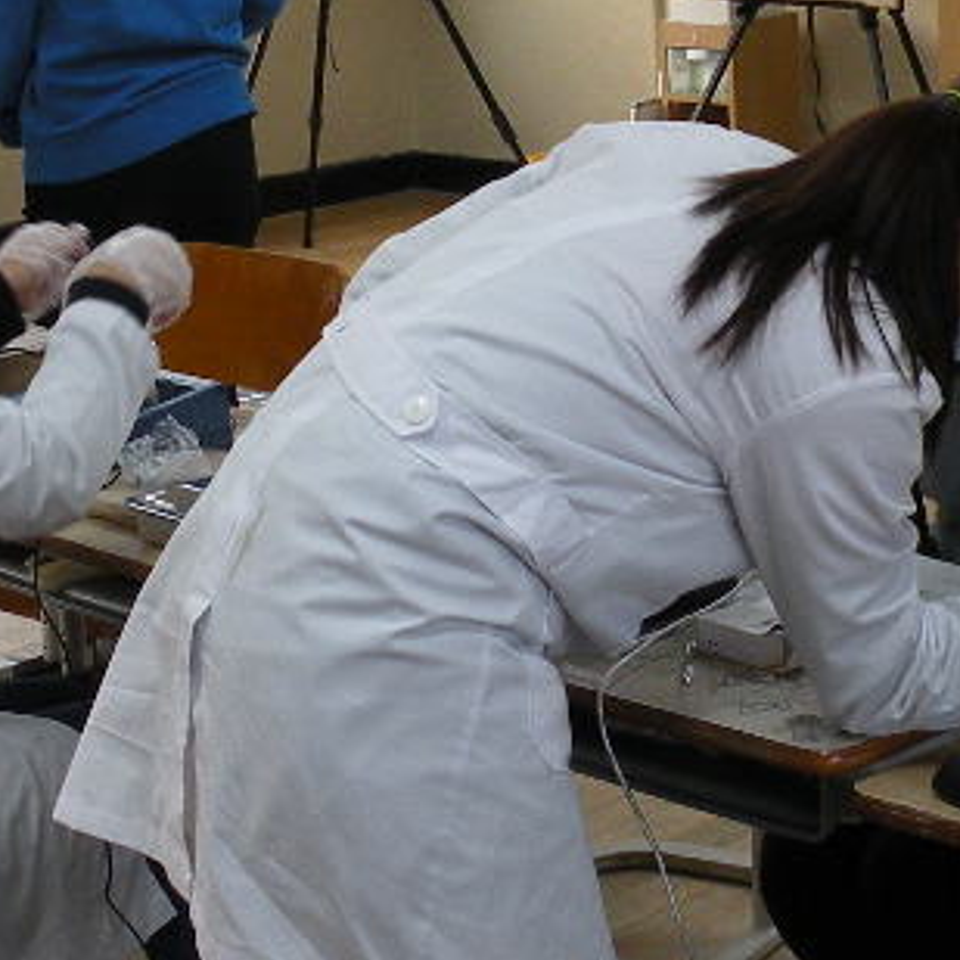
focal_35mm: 99
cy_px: 317
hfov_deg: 17.6
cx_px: 519
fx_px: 3106
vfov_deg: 17.5
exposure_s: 1/60
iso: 121
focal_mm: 4.7
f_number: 2.8
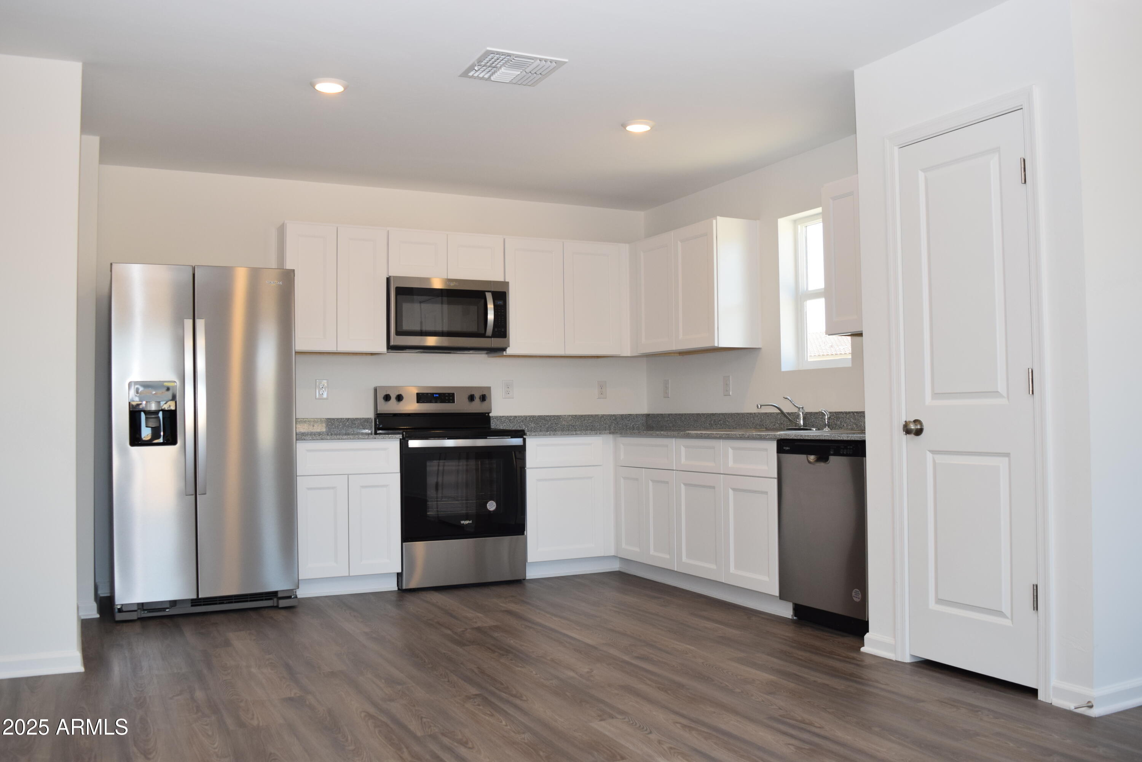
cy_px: 381
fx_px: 999
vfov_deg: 41.7
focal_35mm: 32
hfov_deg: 59.5
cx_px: 571
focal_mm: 21
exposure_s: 1/125
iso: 450
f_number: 5.6
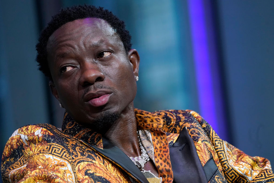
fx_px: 3045
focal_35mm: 400
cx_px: 137
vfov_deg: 3.4
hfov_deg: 5.2
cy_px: 92
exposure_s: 1/250
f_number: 5.6
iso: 3200
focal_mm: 400
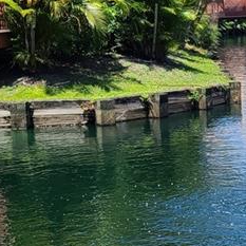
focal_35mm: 114
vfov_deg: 15.3
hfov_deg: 13.4
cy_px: 109
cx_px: 471
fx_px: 917
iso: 16
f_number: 1.8
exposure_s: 1/560
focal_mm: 7
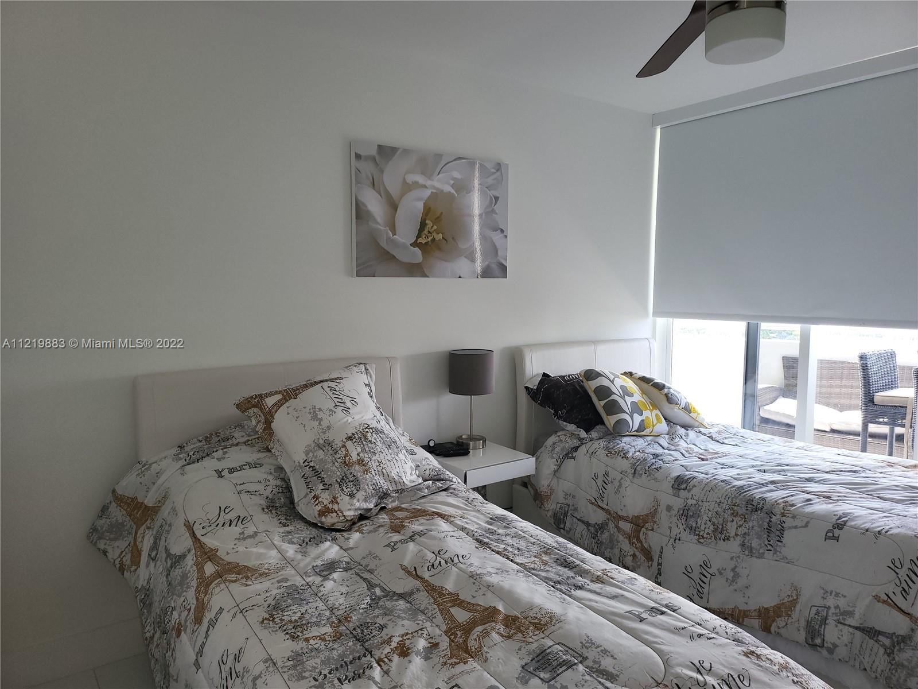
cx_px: 459
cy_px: 344
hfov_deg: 71.6
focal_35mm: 24
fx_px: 636
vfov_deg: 56.8
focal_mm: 5
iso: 80
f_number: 1.8
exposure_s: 1/120
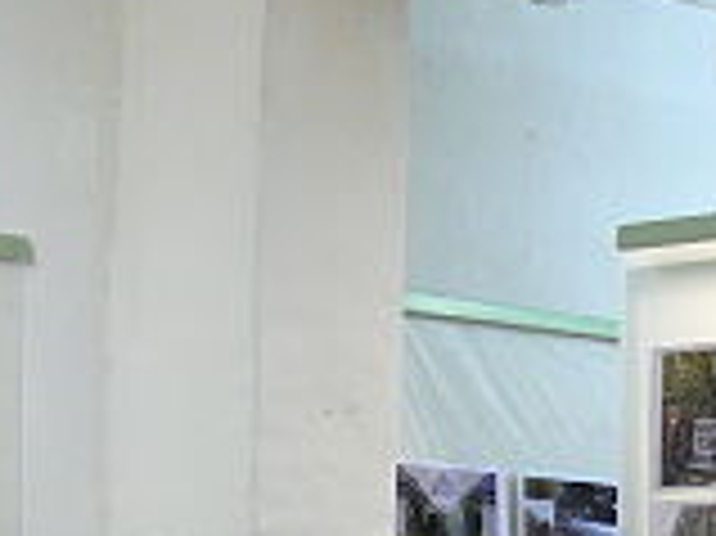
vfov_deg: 9.0
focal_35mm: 161
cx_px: 865
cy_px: 779
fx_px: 3328
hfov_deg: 12.0
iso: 160
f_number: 2.8
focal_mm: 7.4
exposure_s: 1/30
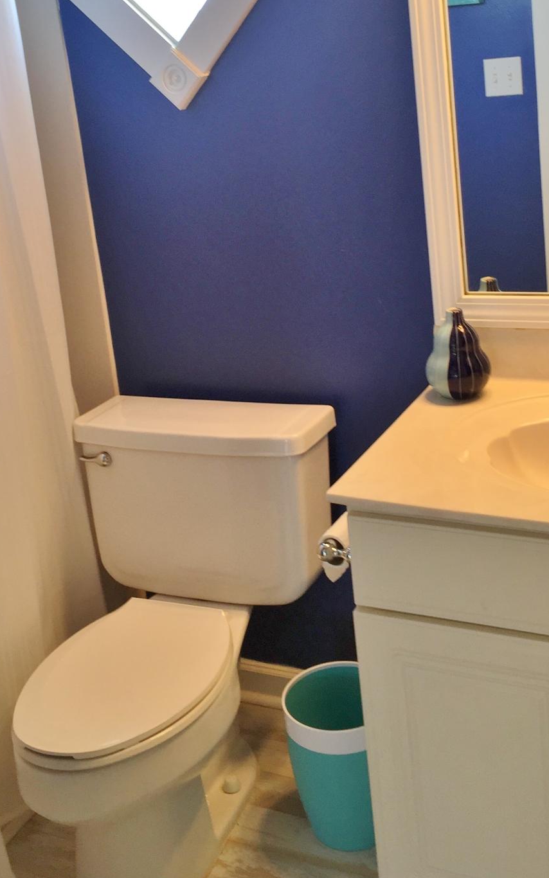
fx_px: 1077
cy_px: 271
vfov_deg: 43.5
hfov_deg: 28.6
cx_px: 279
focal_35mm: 45
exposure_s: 1/40
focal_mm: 4.15
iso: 32
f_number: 2.2
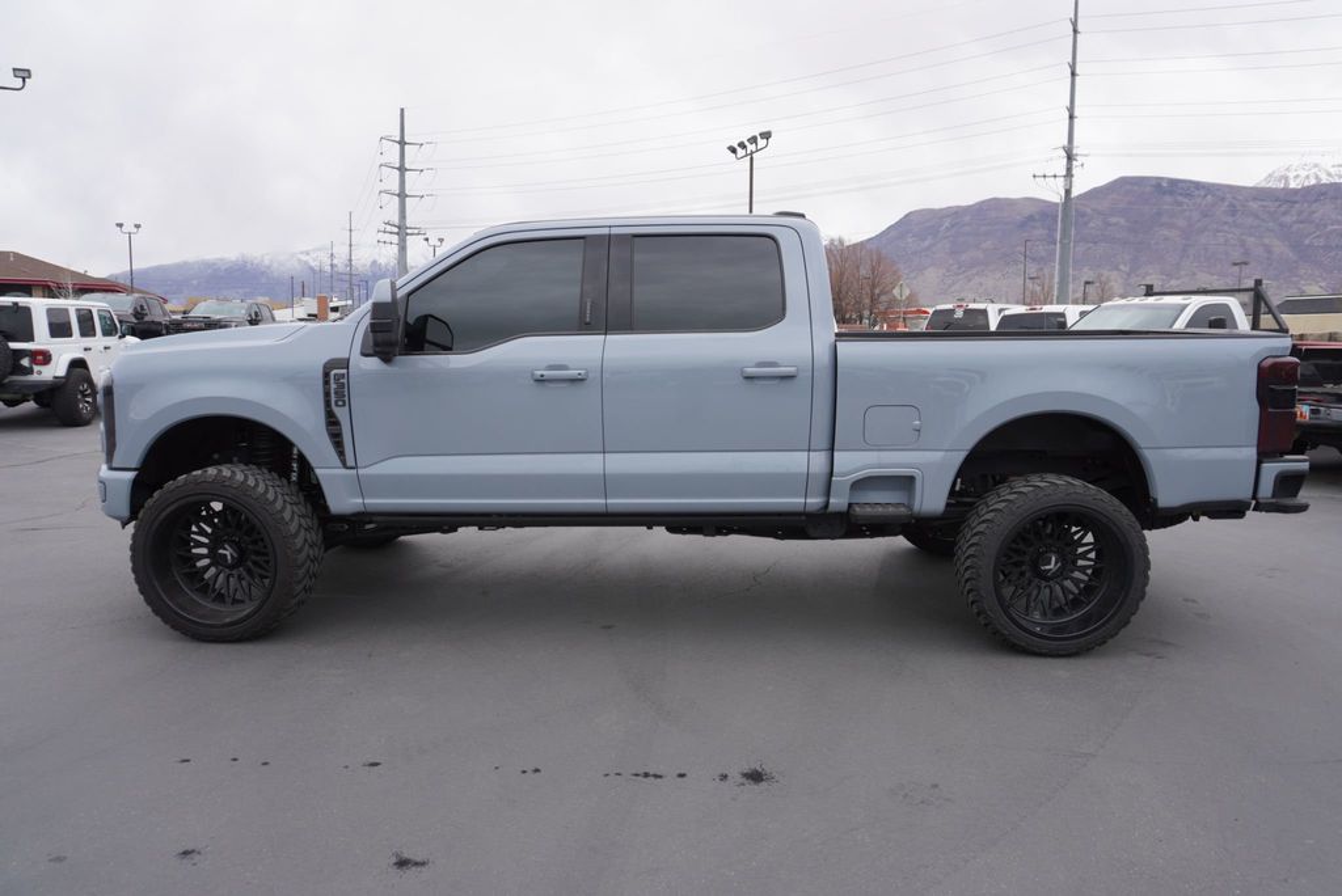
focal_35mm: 26
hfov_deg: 70.4
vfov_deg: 50.5
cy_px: 448
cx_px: 671
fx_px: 951
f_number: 5.6
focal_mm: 17
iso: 100
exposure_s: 1/125
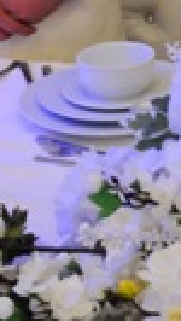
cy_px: -141
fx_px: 1158
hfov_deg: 8.4
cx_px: 389
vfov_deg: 14.8
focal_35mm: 136
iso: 2000
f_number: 5.6
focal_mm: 18
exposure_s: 1/40
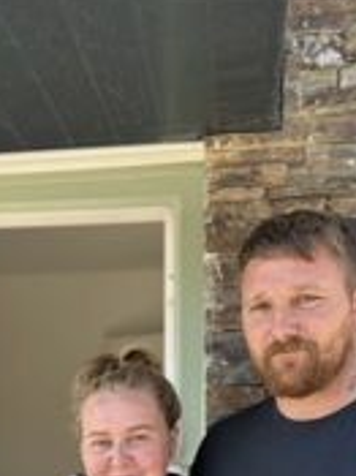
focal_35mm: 47
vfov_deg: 38.3
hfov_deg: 30.8
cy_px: 407
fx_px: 645
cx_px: 143
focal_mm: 6.86
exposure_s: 1/918
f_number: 1.78
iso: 80
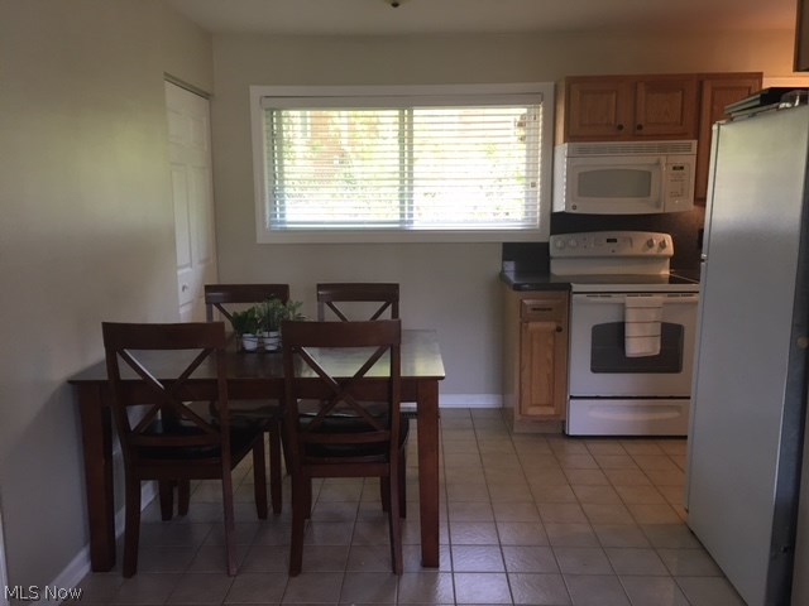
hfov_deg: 61.7
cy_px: 303
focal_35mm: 29
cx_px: 404
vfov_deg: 48.2
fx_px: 678
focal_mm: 4.15
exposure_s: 1/30
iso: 80
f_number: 2.2
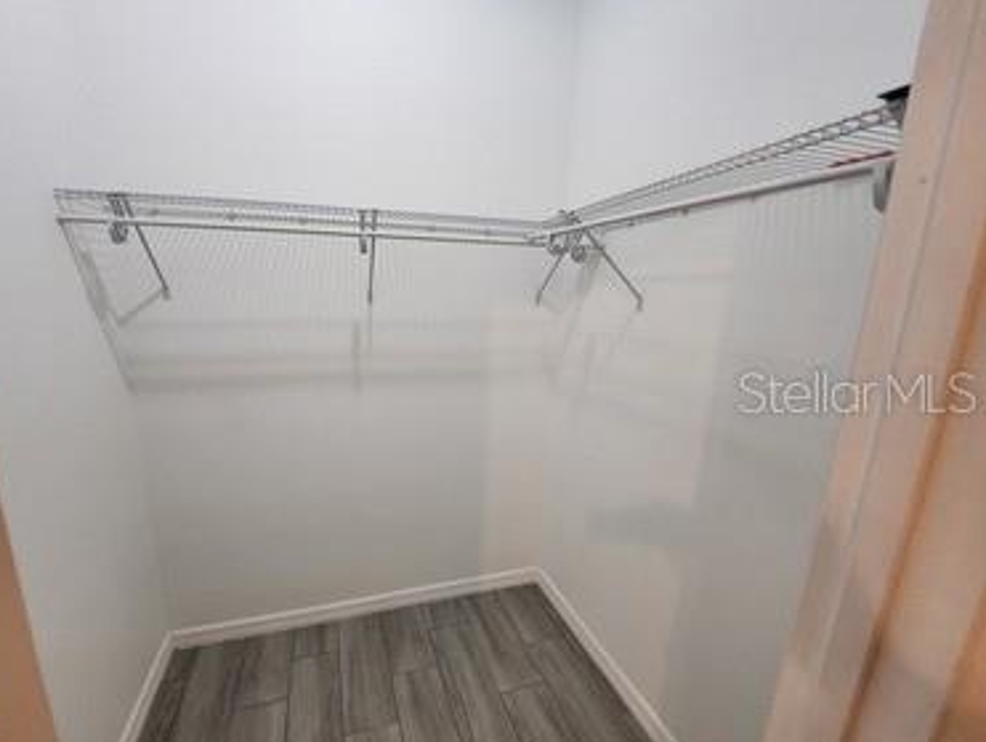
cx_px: 457
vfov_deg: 85.7
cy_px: 391
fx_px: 399
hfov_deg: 101.8
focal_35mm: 14
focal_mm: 1.7
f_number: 2.2
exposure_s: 1/60
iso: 250
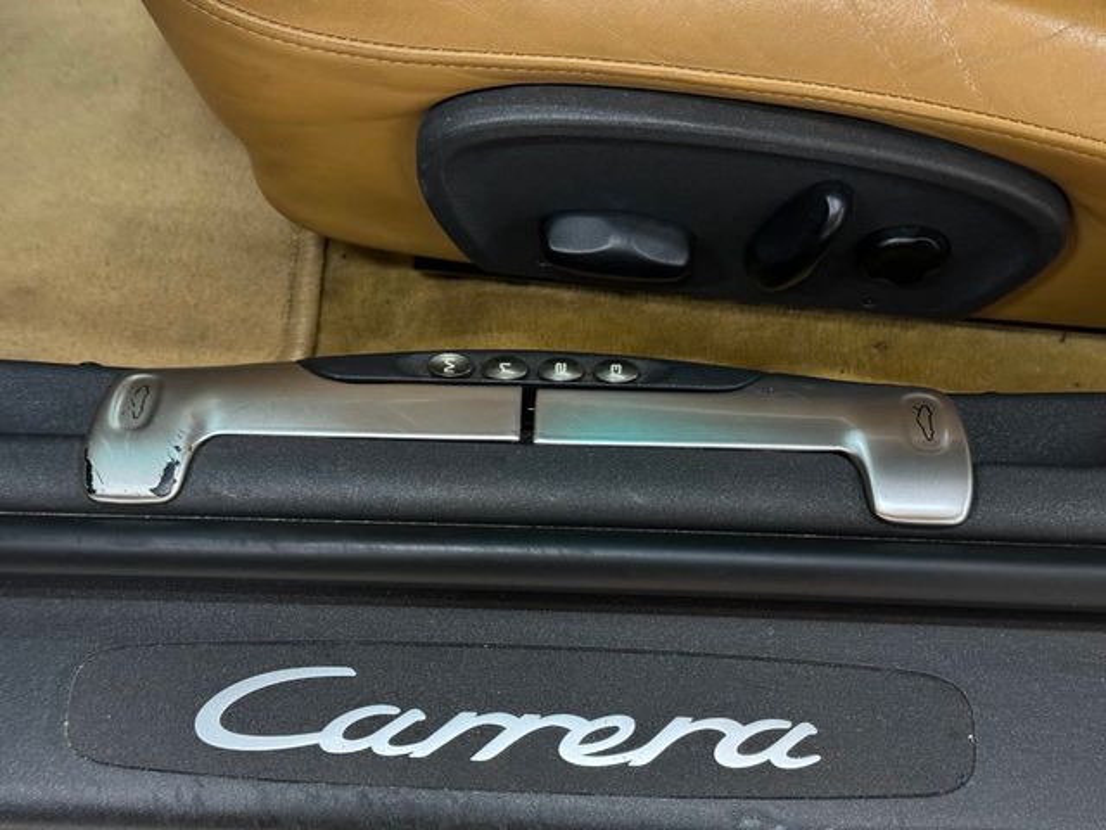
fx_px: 1534
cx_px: 553
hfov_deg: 39.7
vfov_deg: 30.3
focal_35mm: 48
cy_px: 415
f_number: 1.78
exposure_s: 1/24
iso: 640
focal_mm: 6.86
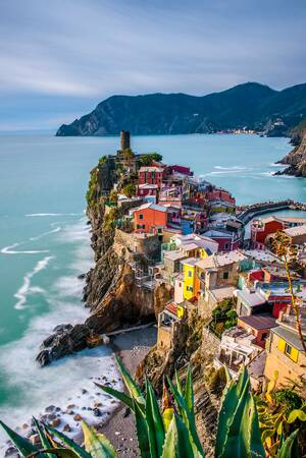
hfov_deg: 45.0
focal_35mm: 29
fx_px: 370
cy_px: 229
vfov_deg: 63.7
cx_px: 153
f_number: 16
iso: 100
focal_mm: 29
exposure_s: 30
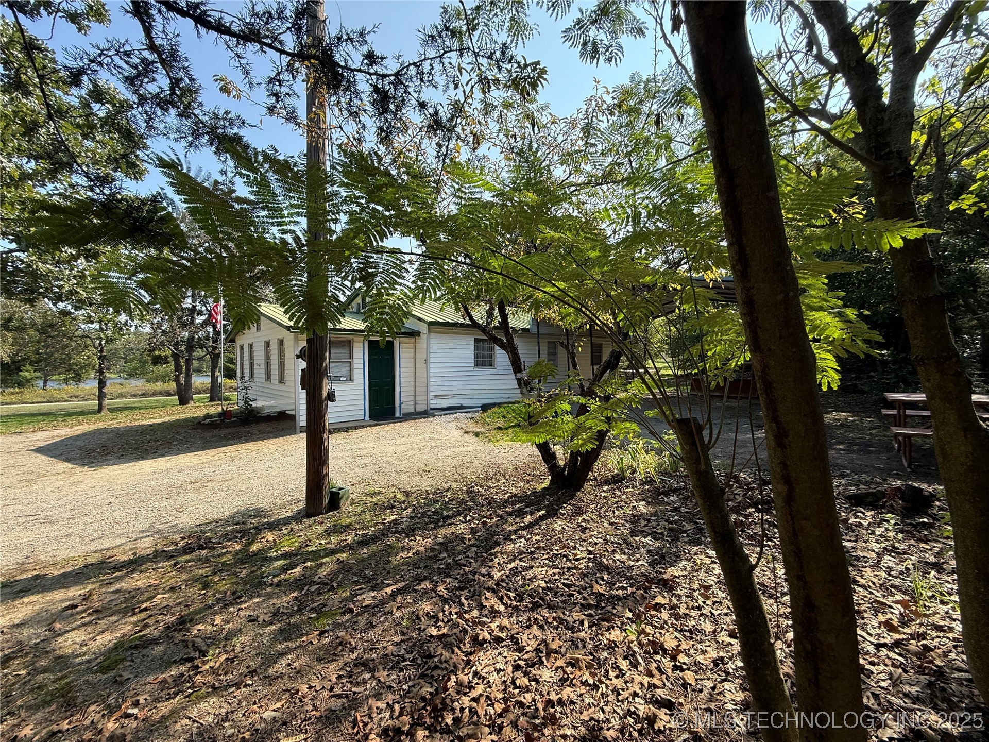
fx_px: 400
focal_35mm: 14
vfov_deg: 85.7
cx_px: 494
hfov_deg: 102.1
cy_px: 371
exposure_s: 1/490
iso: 50
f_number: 2.2
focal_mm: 2.22
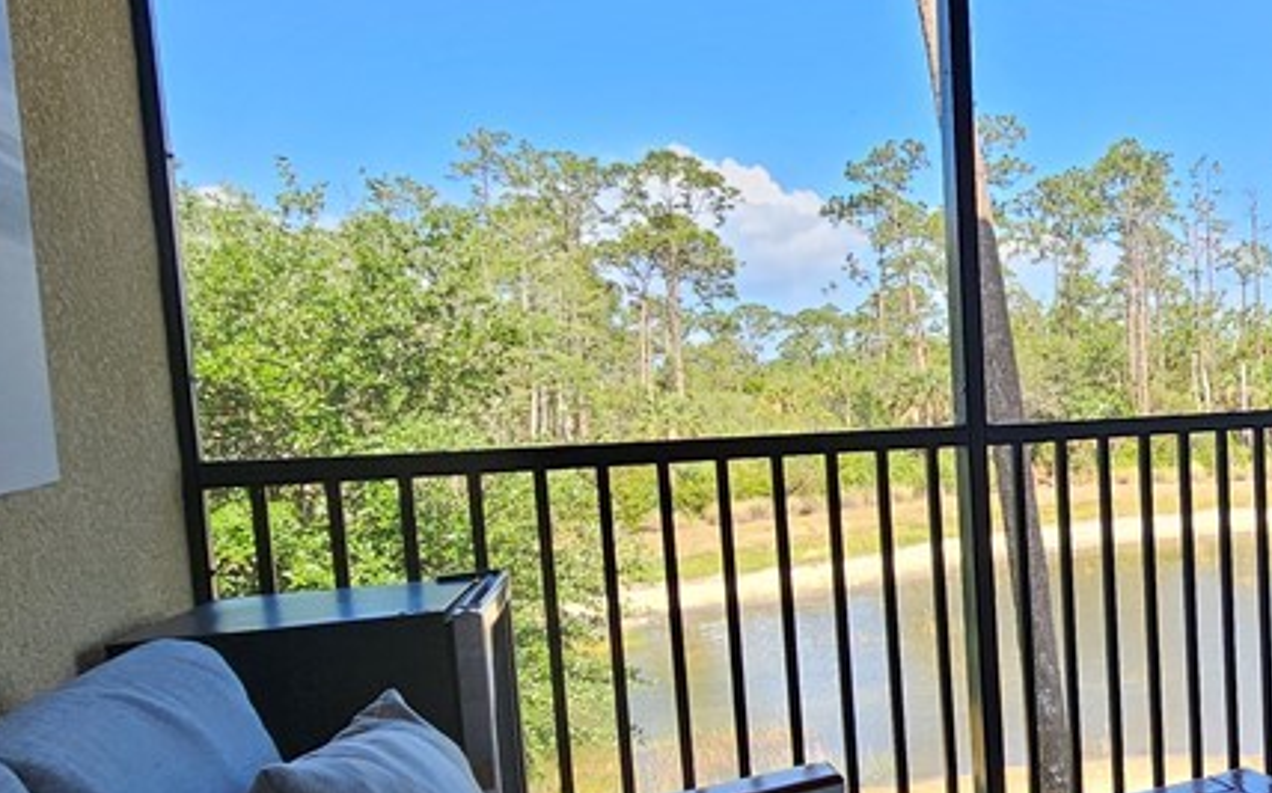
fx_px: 1143
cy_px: 490
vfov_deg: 38.1
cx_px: 1174
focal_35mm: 33
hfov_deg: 50.7
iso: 64
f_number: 2.2
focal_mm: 2.2
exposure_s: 1/298
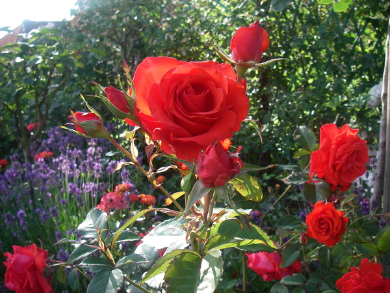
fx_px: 428
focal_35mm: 38
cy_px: 146
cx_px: 195
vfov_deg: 37.7
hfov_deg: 49.0
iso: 64
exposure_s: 1/125
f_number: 3.3
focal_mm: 6.3
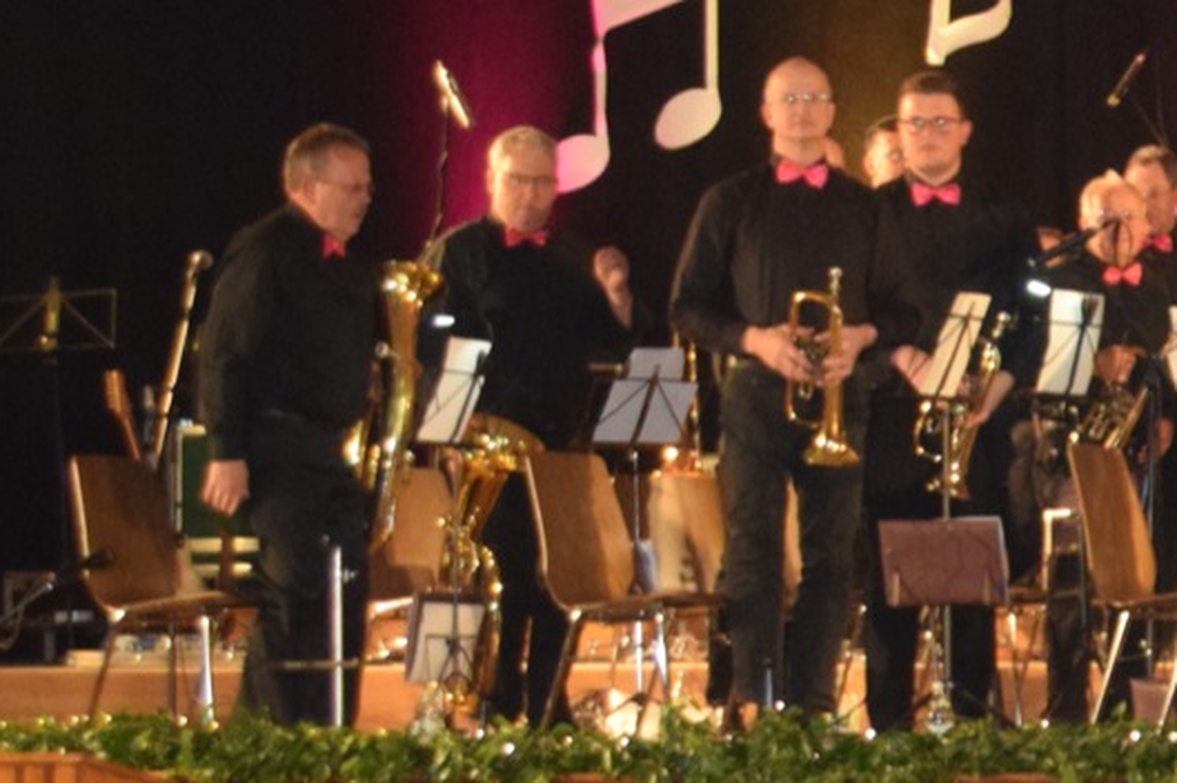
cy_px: 415
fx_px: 4636
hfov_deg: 13.4
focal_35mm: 142
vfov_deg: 9.7
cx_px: 1893
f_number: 4
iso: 2200
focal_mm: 25
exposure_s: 1/60
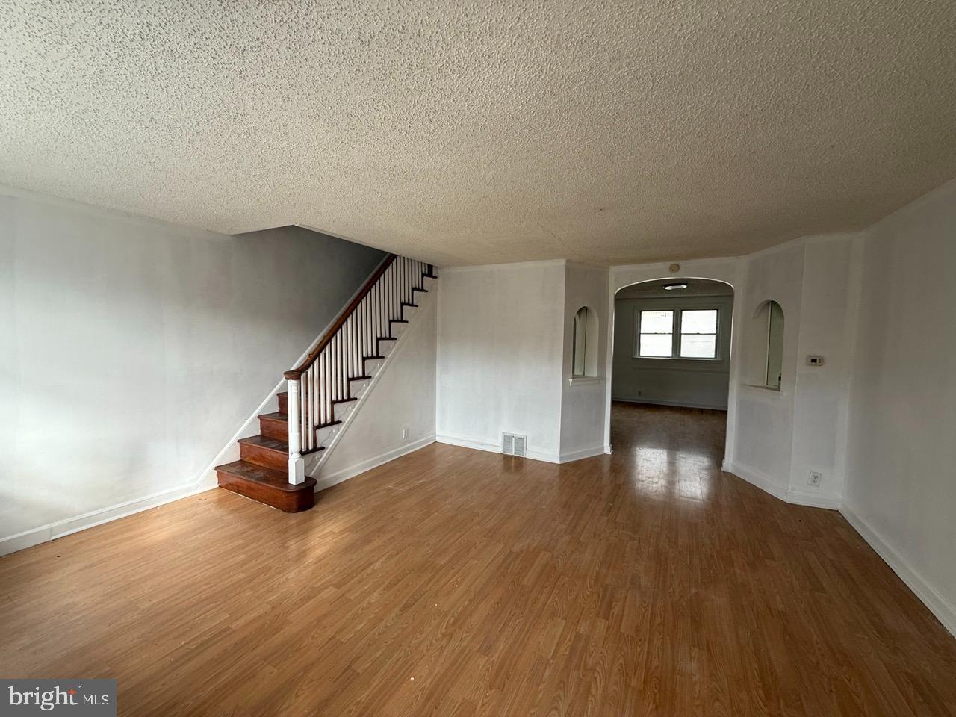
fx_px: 387
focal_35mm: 14
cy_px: 358
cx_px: 478
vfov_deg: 85.7
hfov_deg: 102.1
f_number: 2.2
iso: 64
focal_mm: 2.22
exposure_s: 1/99
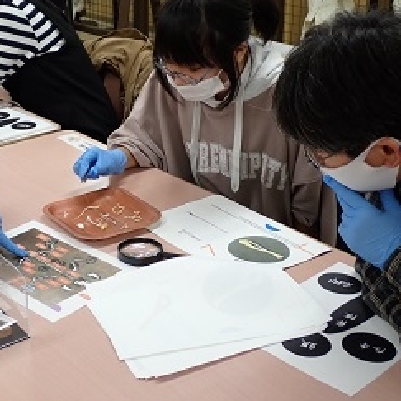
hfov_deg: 29.0
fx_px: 760
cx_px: 92
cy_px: 156
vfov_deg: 29.5
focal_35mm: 58
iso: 200
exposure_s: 1/125
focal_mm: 6.83
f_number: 2.7
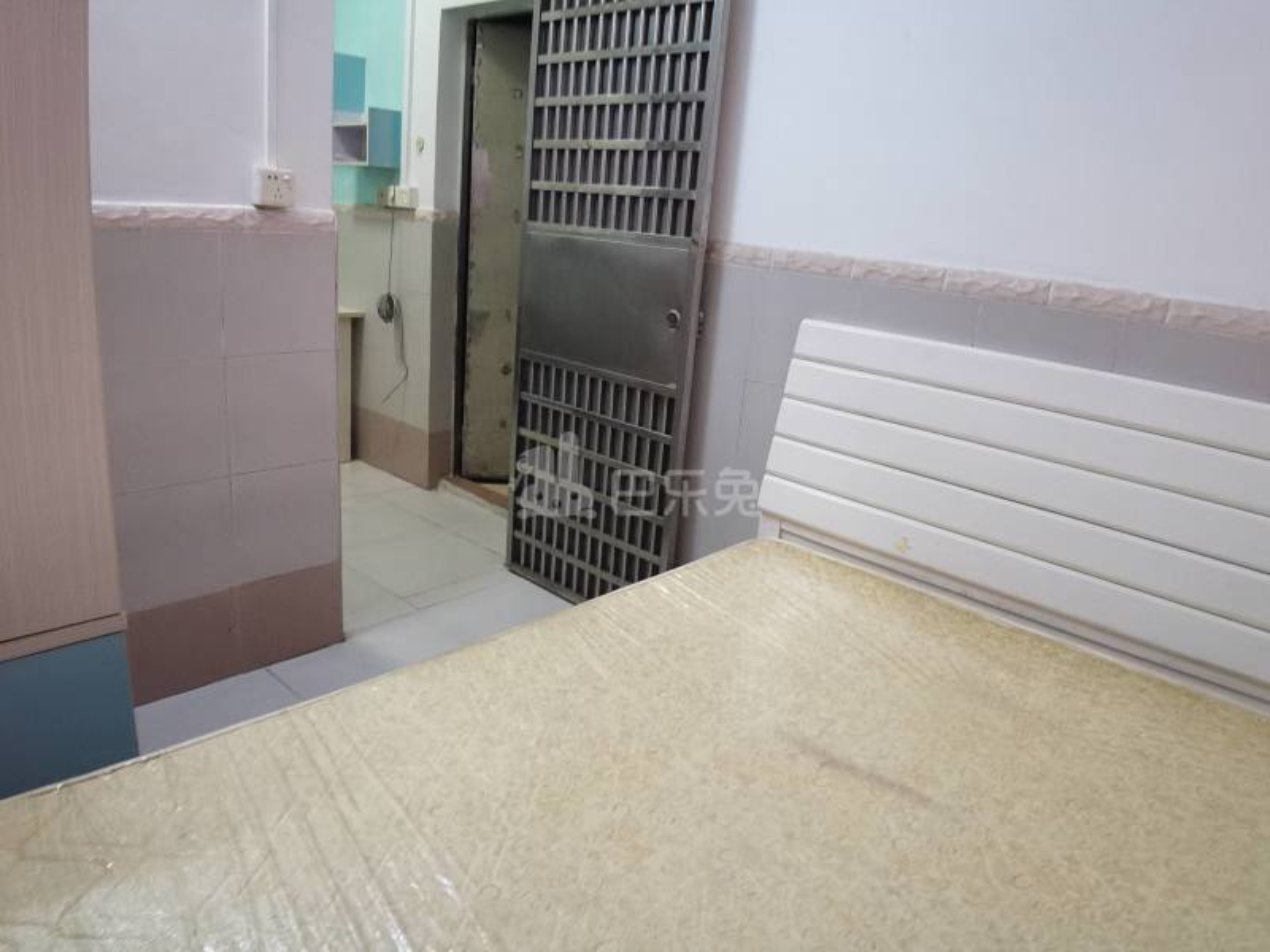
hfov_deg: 84.7
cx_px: 635
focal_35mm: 19
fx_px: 697
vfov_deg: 68.7
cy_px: 476
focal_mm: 3.12
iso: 400
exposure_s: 1/33.3
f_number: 2.2
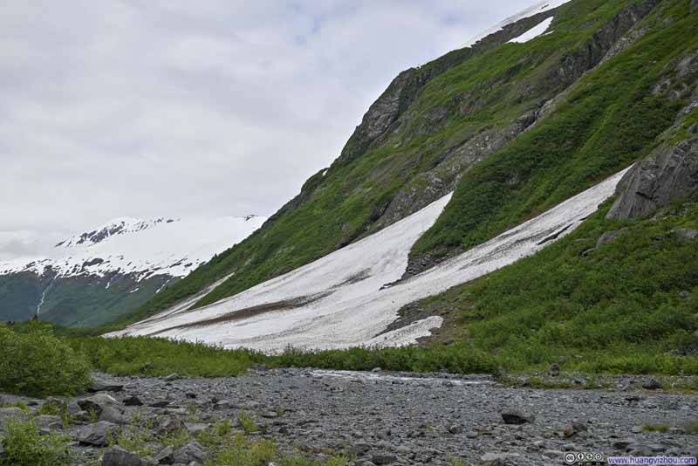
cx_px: 349
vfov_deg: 40.0
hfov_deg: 57.2
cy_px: 233
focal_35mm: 33
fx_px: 640
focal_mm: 33
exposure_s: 1/1000
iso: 100
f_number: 4.5
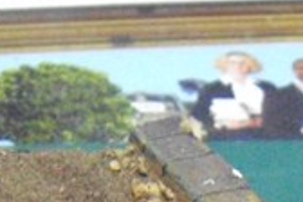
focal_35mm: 241
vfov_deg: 5.4
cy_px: 581
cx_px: 292
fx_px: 2028
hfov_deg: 8.5
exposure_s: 1/40
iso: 800
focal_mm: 7.9
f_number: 2.8
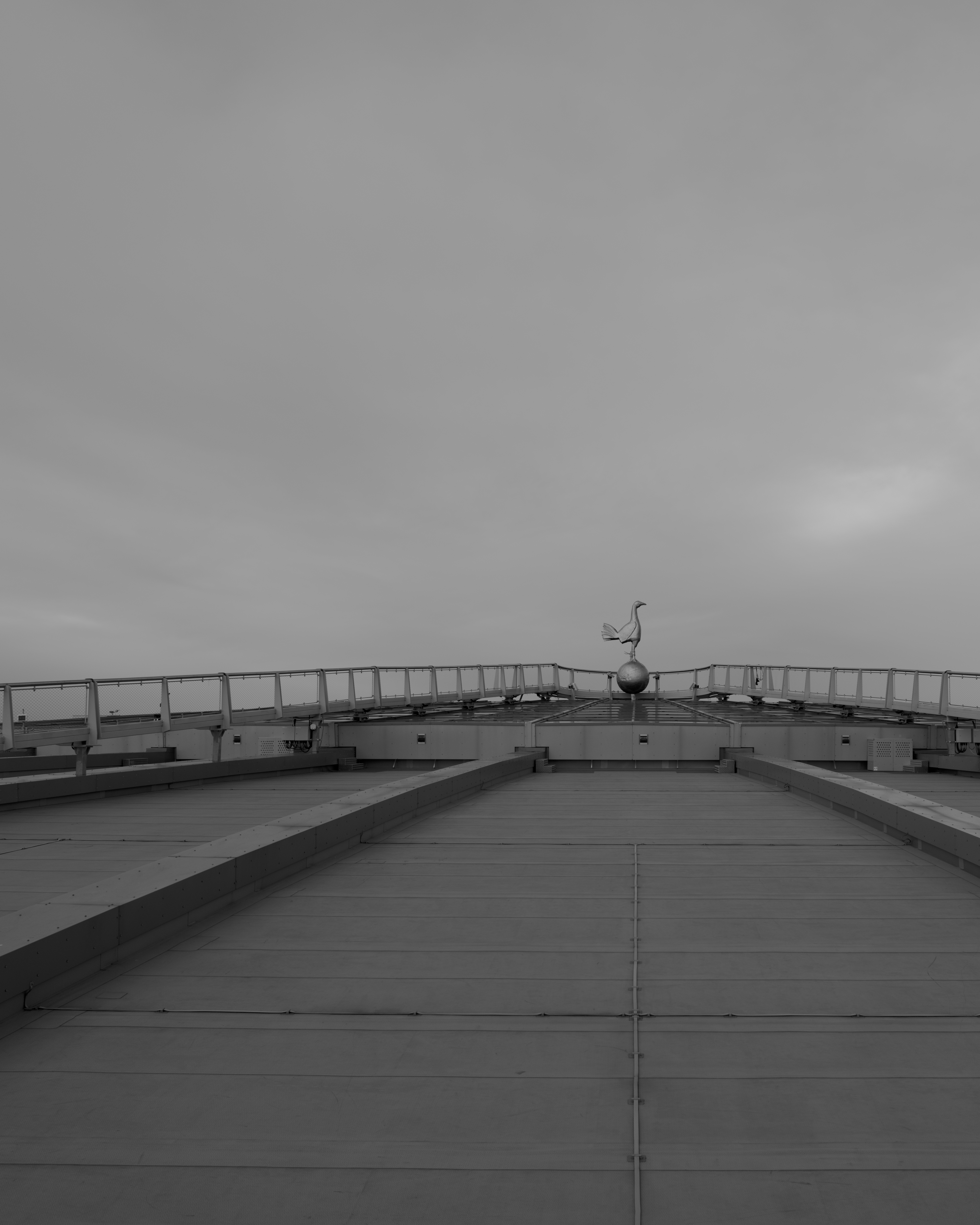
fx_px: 1450
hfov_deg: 37.0
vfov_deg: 45.8
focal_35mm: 40
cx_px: 639
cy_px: 620
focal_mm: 28
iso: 200
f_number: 5.6
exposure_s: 1/800
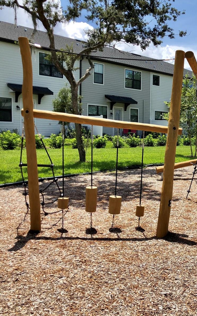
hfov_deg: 30.4
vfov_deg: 49.3
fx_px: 344
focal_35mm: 40
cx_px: 182
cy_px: 157
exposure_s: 1/2288
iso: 20
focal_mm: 4
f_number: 1.8
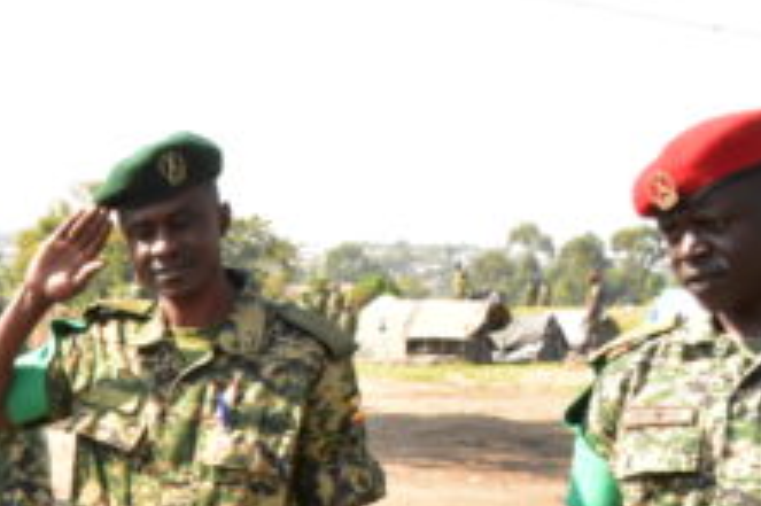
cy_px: 599
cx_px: -320
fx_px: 1795
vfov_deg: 15.5
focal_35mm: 85
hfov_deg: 20.9
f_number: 16
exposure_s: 1/1000
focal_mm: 18
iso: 6400
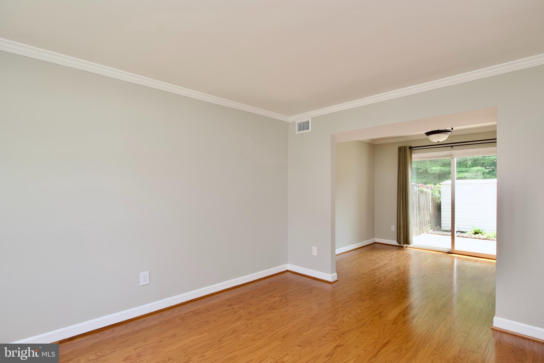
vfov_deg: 67.4
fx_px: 272
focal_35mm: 18
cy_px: 182
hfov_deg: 90.0
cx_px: 272
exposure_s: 1/80
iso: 400
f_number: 7.1
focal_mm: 12
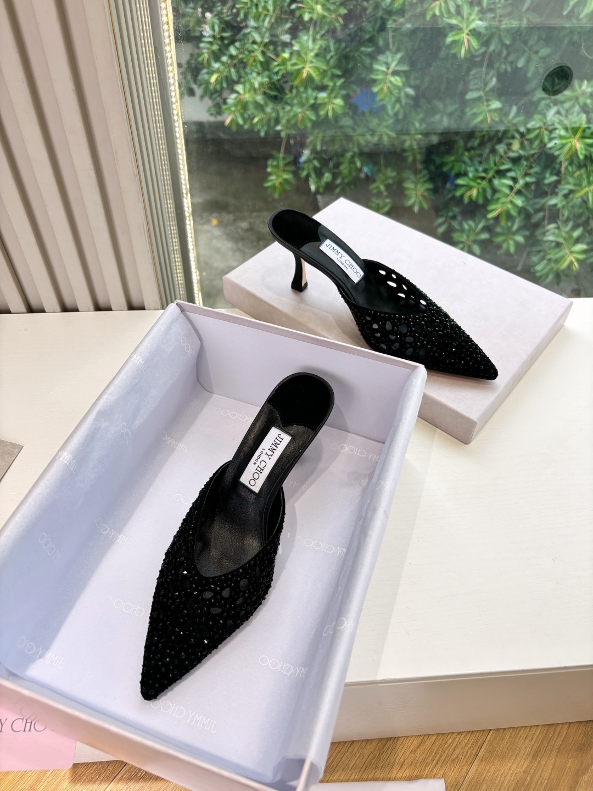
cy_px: 396
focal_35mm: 26
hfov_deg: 53.1
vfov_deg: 67.3
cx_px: 296
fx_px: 594
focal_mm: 5.96
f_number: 1.6
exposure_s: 1/121
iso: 32
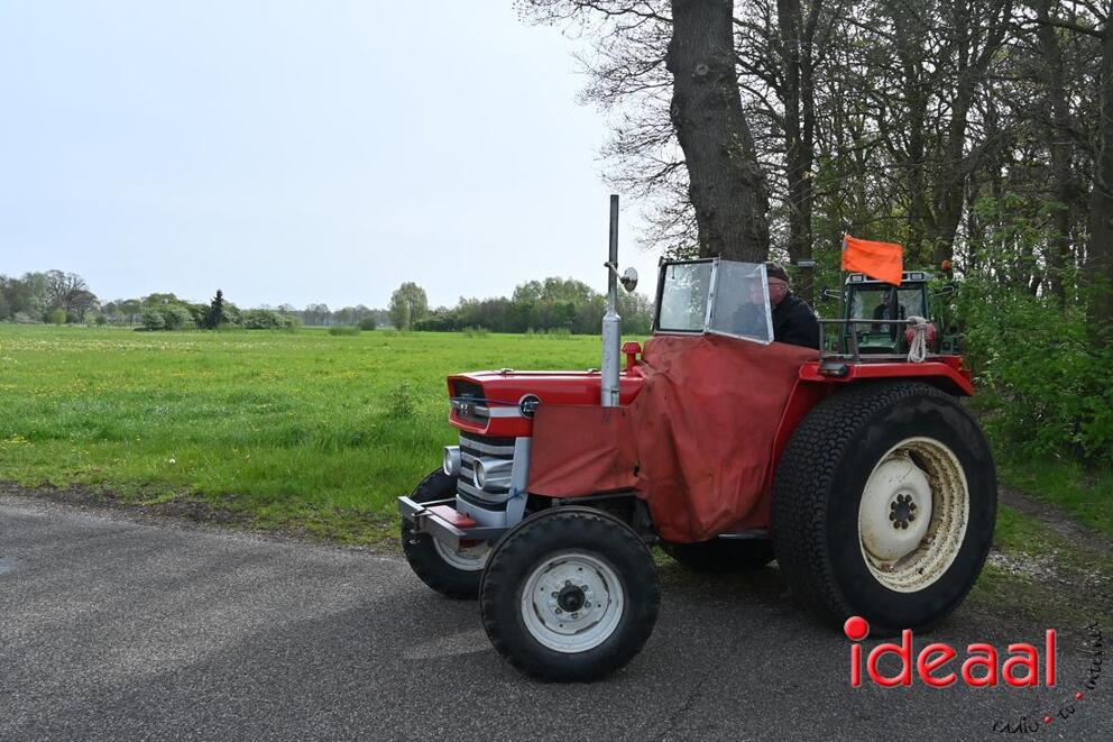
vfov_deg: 44.9
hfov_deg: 63.7
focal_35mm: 29
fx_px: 896
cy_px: 371
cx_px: 556
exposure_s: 1/400
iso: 100
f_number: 7.1
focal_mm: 19.5
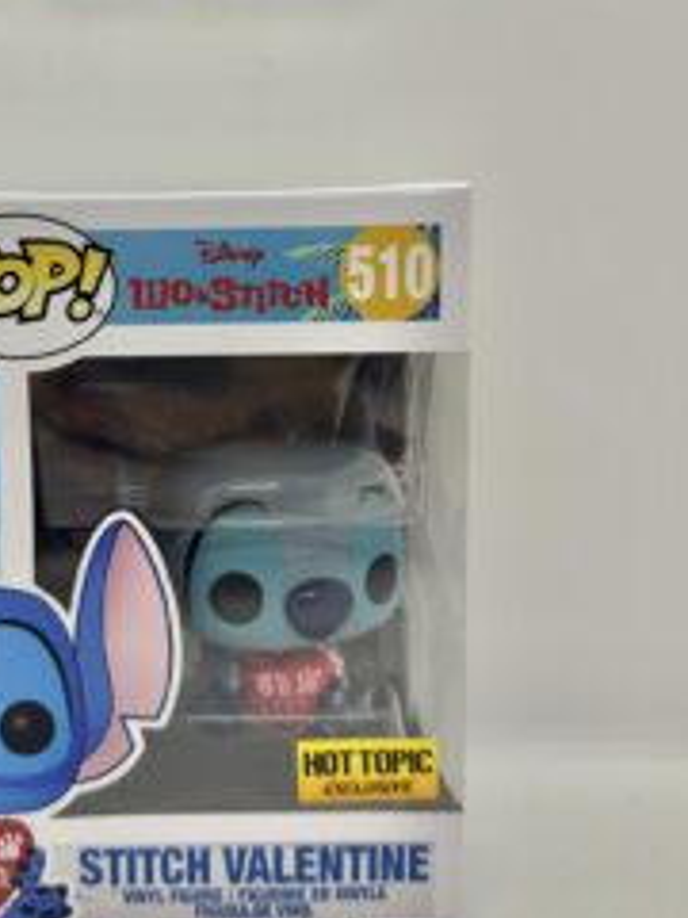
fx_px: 1060
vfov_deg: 46.5
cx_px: 183
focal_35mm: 40
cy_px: 356
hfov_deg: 35.3
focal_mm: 6.86
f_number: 1.78
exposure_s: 1/284
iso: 80
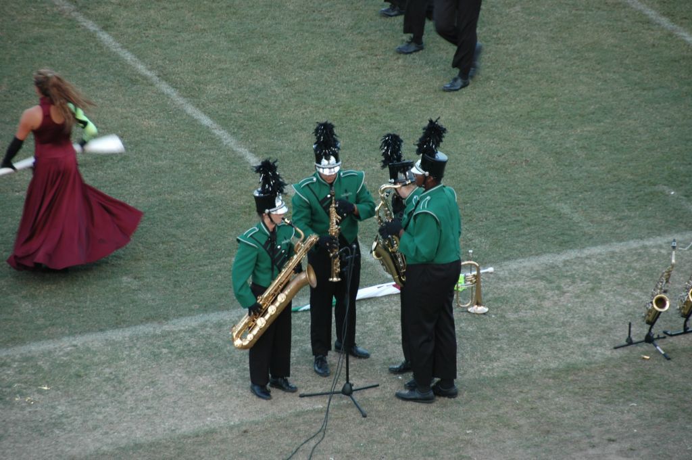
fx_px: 5759
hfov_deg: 6.9
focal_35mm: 300
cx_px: 346
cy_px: 230
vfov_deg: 4.6
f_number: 5.6
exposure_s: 1/60
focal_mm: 200
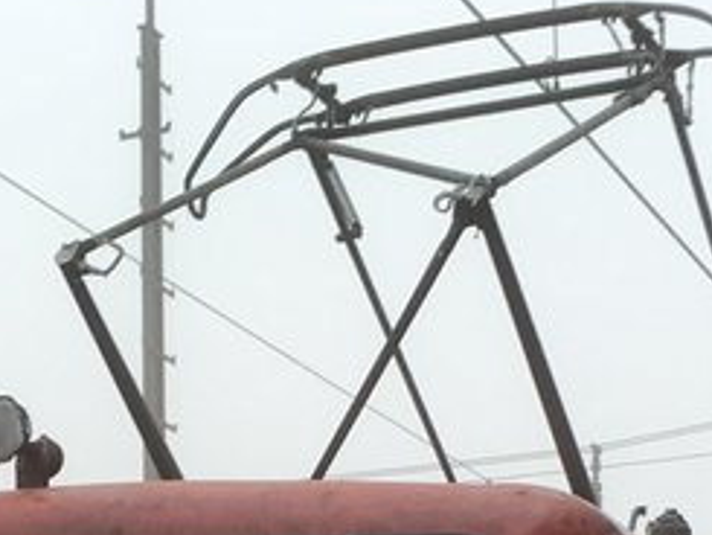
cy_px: 1221
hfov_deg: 13.9
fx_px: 2922
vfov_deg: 9.5
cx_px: 369
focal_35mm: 142
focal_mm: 4.15
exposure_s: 1/210
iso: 25
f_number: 2.2
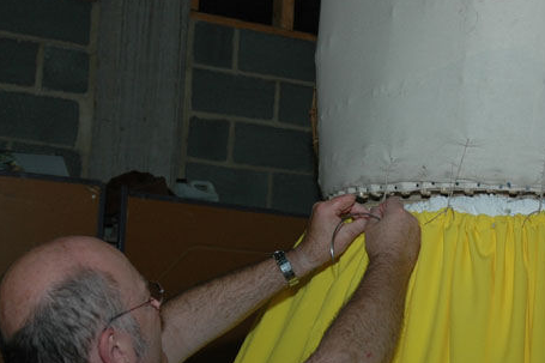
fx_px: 997
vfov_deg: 20.6
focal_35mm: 66
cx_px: 322
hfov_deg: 30.5
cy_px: 235
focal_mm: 25
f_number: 4
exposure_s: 1/60
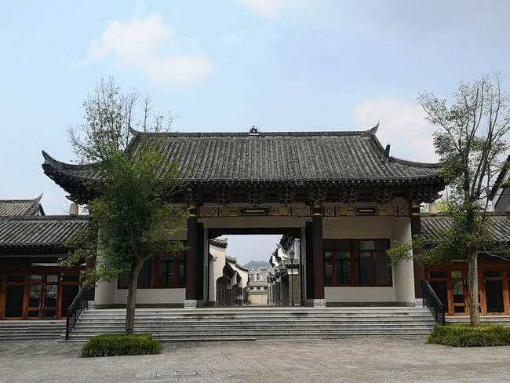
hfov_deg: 50.1
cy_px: 192
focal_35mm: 37
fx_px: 545
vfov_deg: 38.7
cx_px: 255
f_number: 1.8
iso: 50
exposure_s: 1/1845
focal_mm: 5.58
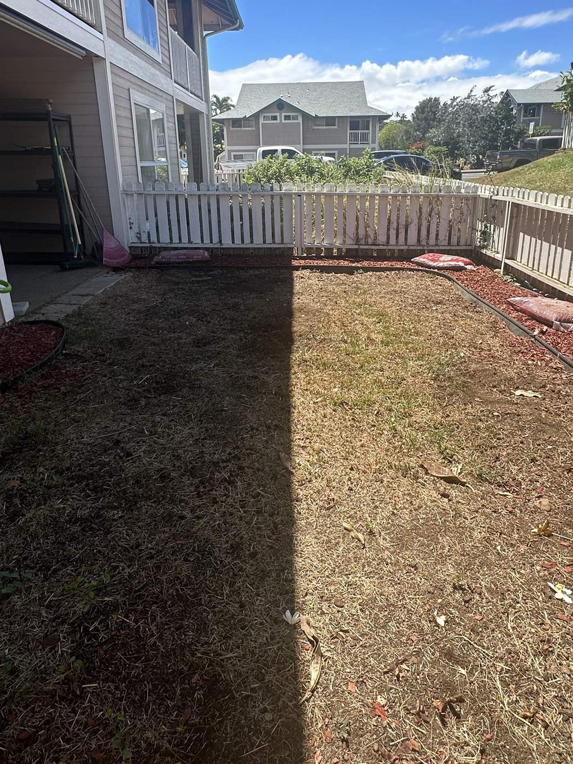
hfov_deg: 58.9
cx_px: 298
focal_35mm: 23
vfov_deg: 73.4
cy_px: 319
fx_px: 507
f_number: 2.2
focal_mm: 2.22
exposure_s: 1/924
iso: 40
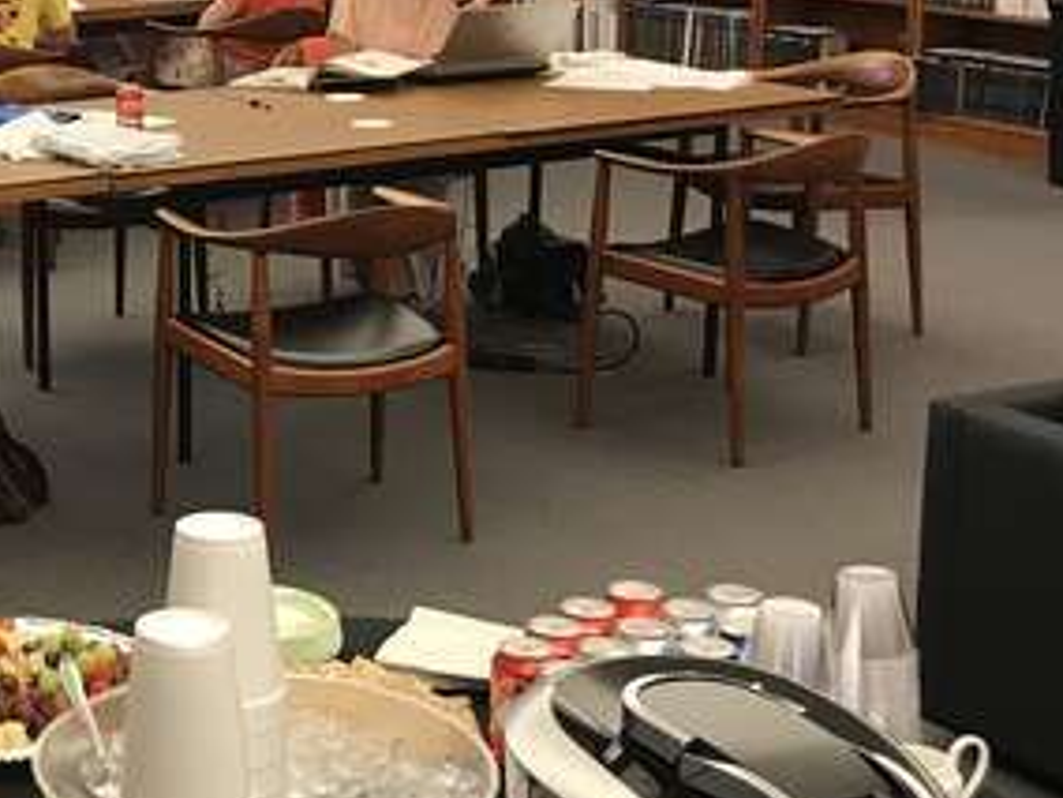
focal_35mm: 79
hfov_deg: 23.4
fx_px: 2426
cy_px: 244
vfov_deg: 18.6
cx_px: -64
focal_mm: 3.99
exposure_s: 1/24
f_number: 1.8
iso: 40
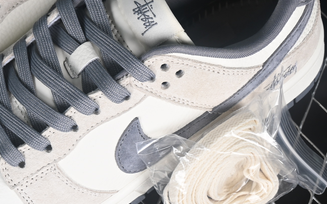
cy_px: 56
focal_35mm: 164
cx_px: 60
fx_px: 1461
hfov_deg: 12.7
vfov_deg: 8.0
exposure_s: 1/80
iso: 160
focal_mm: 50
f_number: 7.1
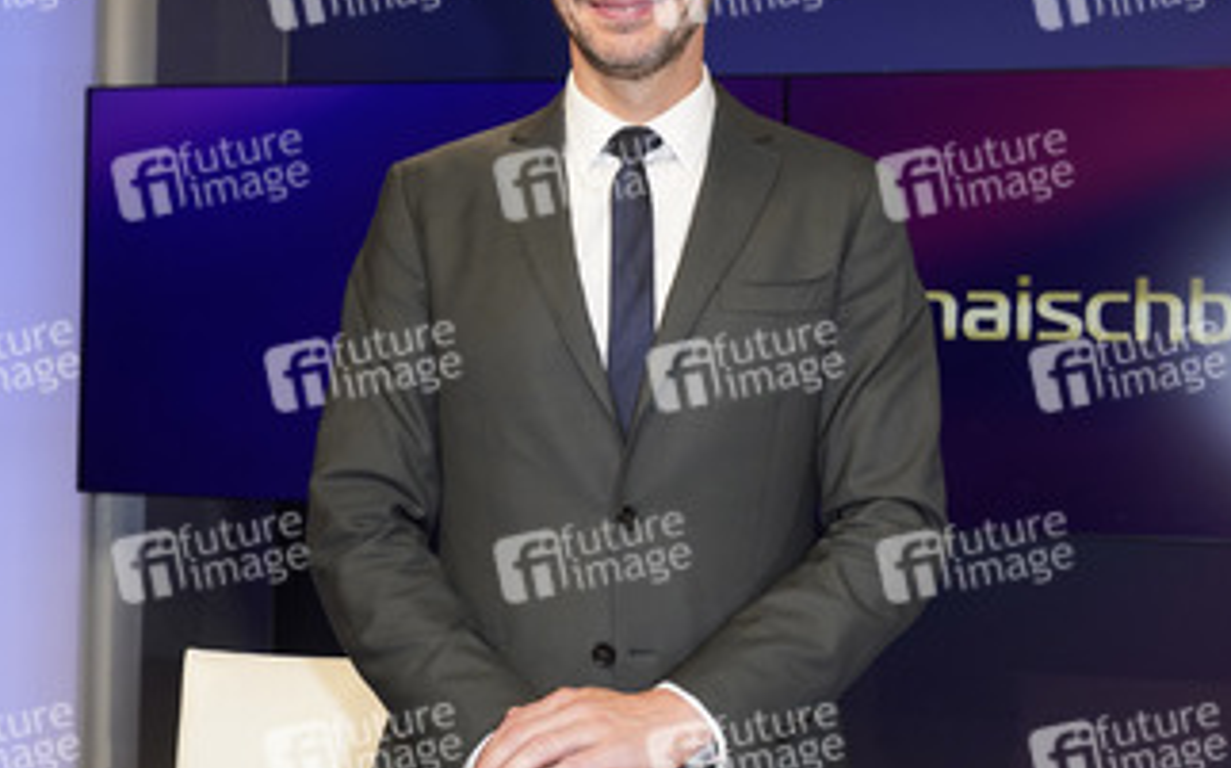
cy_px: 271
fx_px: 2012
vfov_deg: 21.6
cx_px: 644
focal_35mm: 60
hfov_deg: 34.0
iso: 2000
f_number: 5.6
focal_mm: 42
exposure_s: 1/160
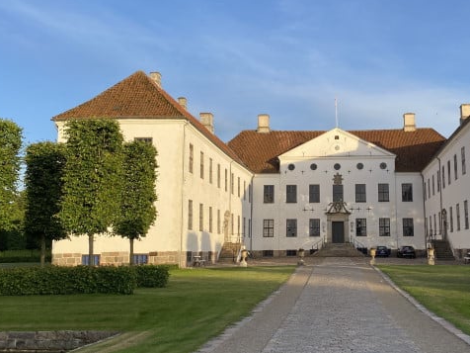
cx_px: 326
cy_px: 164
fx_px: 557
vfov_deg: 35.1
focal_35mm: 41
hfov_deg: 44.9
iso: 32
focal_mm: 4.25
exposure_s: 1/998
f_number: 1.8
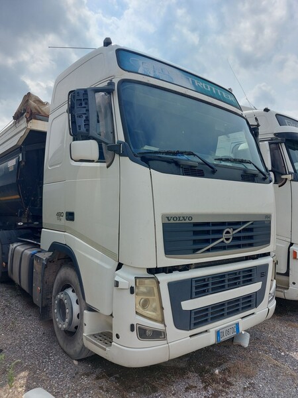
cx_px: 149
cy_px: 199
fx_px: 275
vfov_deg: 71.6
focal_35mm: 24
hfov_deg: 56.8
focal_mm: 5.23
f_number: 1.8
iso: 32
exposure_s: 1/1402
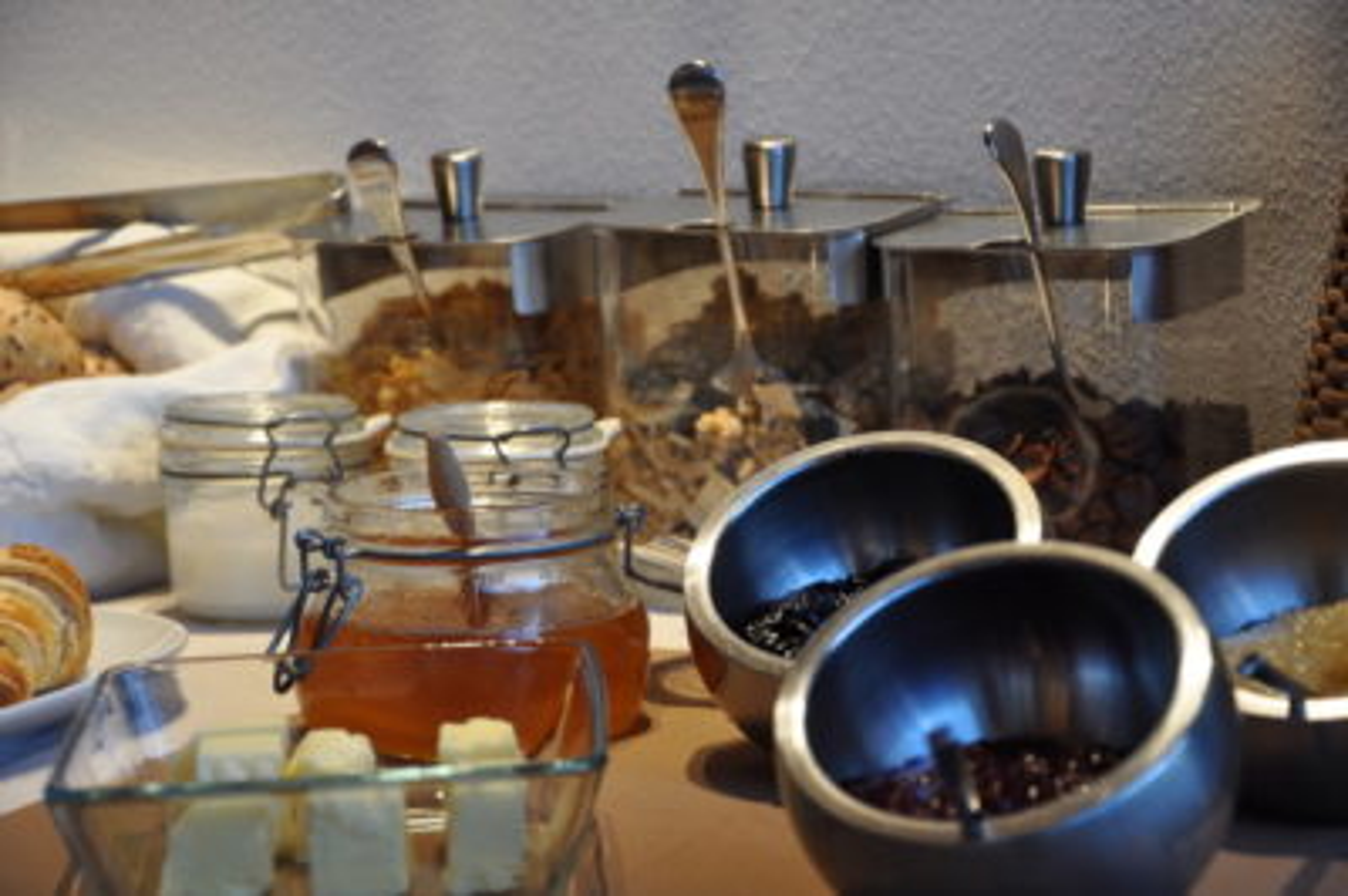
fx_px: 3479
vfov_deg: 14.7
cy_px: 448
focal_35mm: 93
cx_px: 674
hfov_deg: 21.9
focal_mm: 62
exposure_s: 1/40
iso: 400
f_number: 5.3
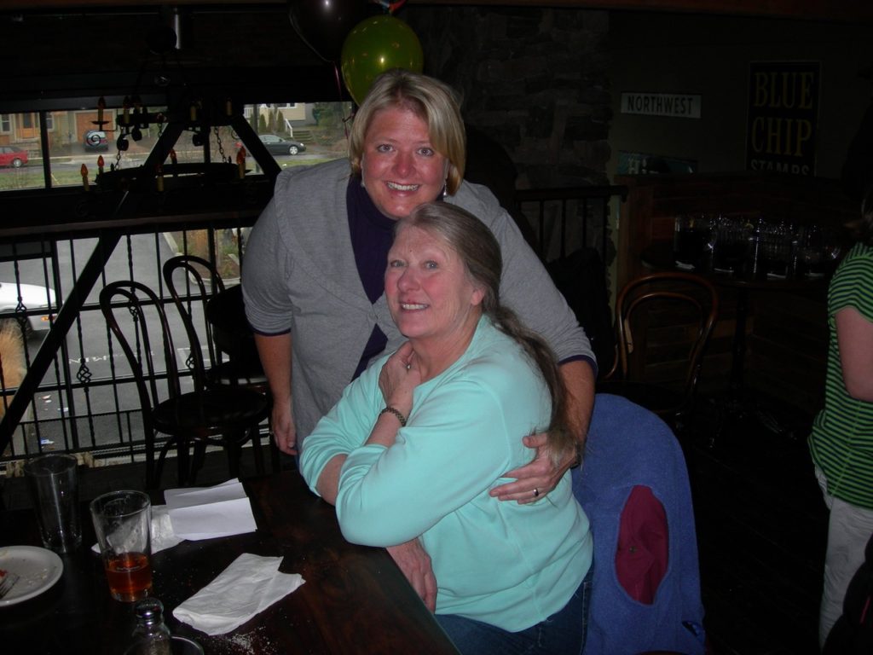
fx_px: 958
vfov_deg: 37.7
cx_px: 436
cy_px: 328
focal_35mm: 38
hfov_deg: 49.0
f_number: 2.8
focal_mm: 7.8
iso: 50
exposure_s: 1/60.1
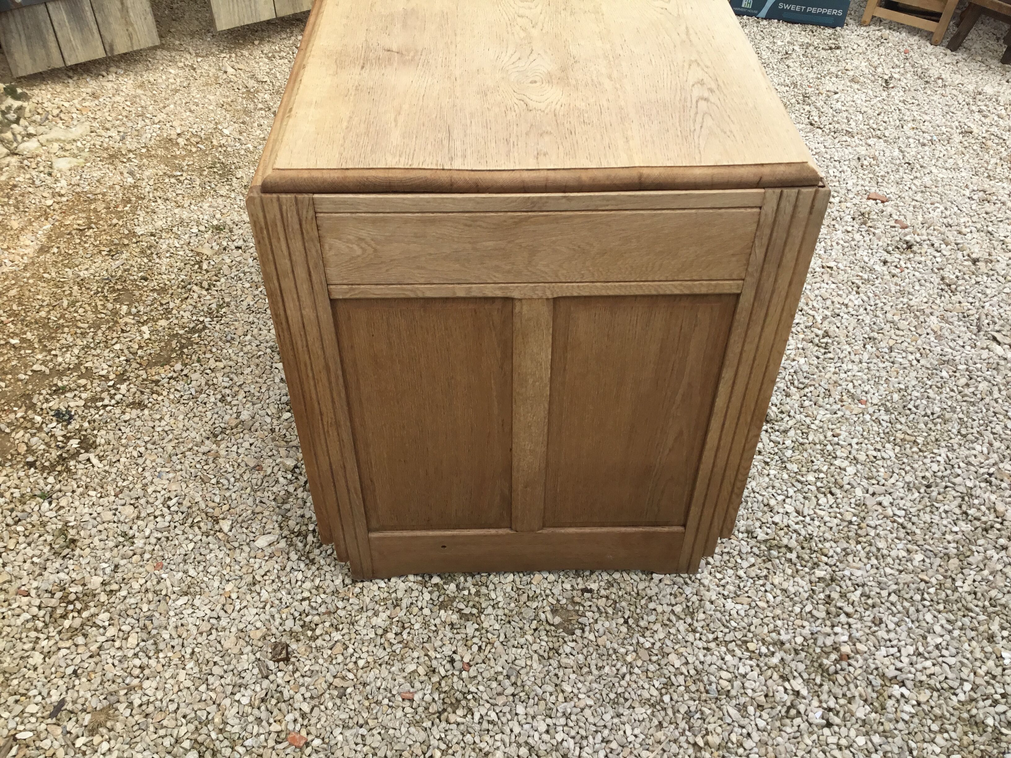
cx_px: 506
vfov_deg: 45.4
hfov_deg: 58.4
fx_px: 905
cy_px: 379
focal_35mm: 31
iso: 25
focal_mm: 3.3
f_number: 2.4
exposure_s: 1/397
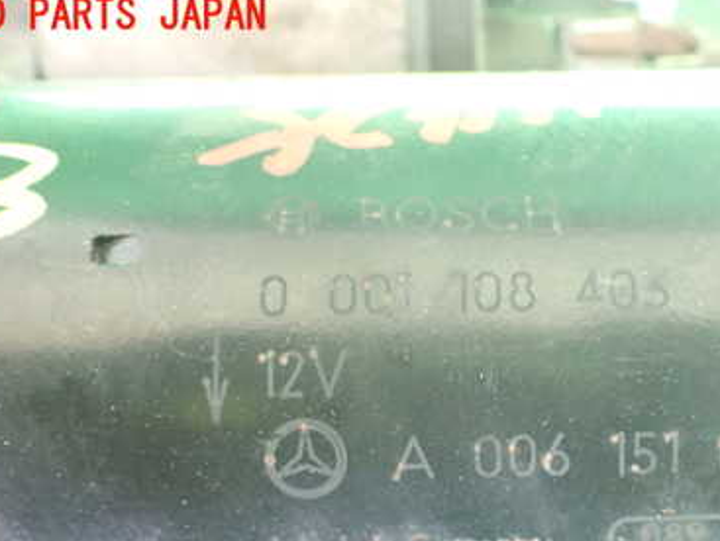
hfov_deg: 38.3
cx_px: 498
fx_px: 1020
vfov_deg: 29.1
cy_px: 433
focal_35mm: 49
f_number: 2.3
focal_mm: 5.4
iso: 800
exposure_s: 1/40
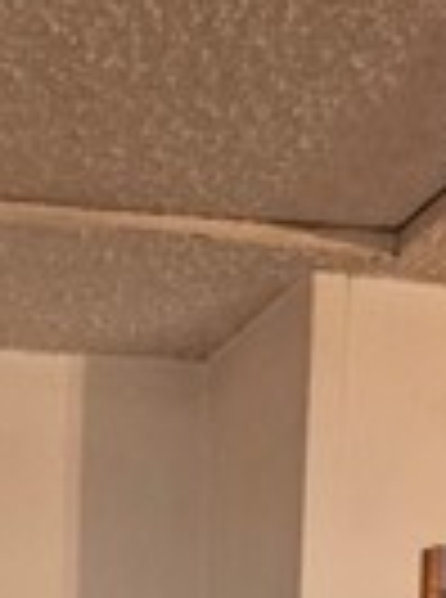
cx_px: -387
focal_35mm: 111
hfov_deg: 12.1
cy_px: 1322
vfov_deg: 13.9
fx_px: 1916
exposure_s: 1/34.6
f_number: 1.7
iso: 250
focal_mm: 6.3
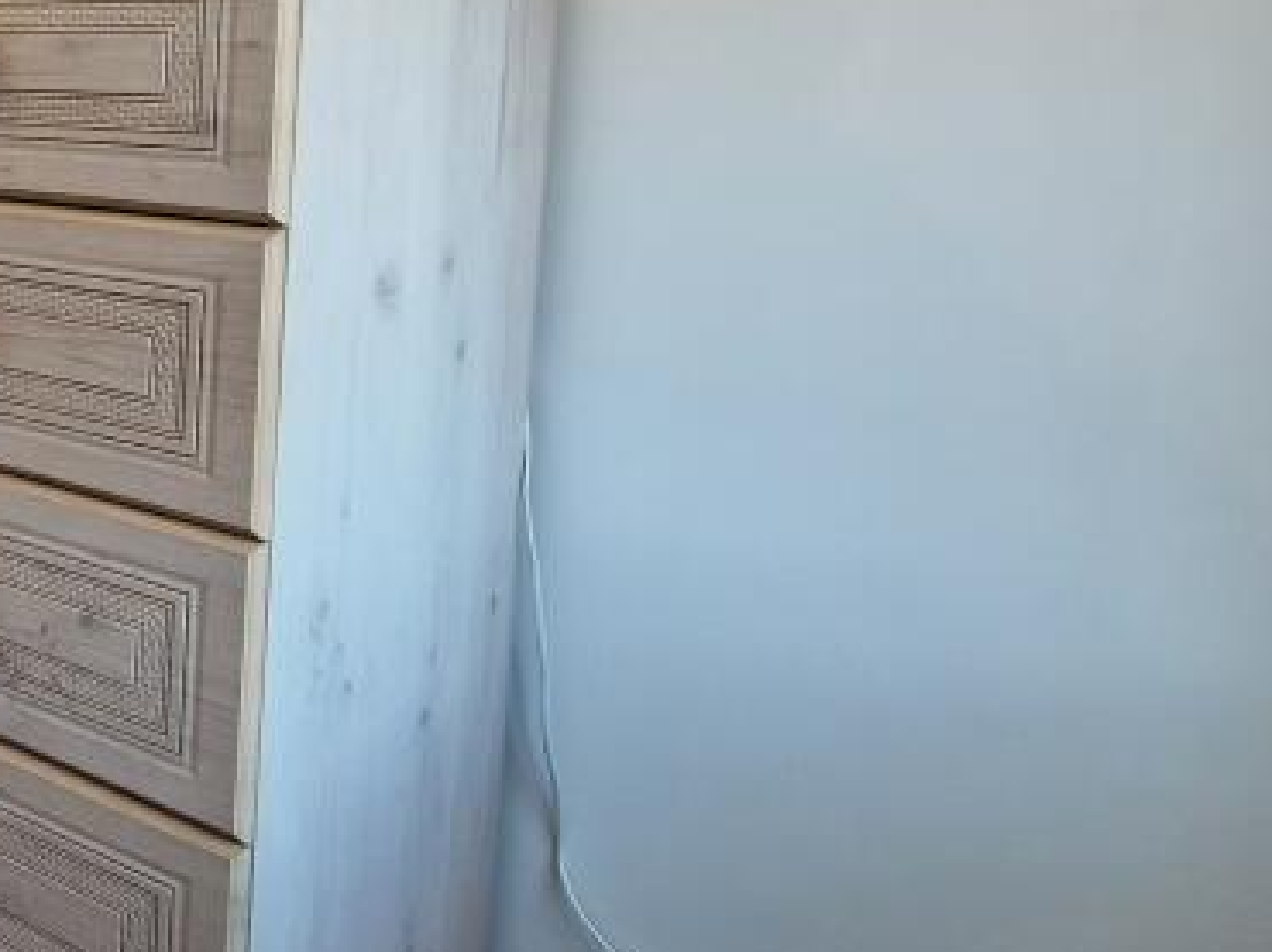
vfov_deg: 37.7
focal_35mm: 36
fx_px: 1322
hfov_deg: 34.2
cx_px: -430
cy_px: 148
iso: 80
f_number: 2.2
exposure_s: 1/50
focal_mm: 2.2
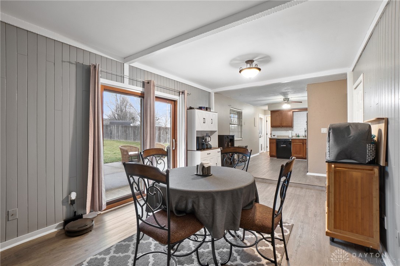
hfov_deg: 100.4
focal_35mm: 15
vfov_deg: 77.3
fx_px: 167
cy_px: 133
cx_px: 200
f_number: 9
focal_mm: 10
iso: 400
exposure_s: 1.6
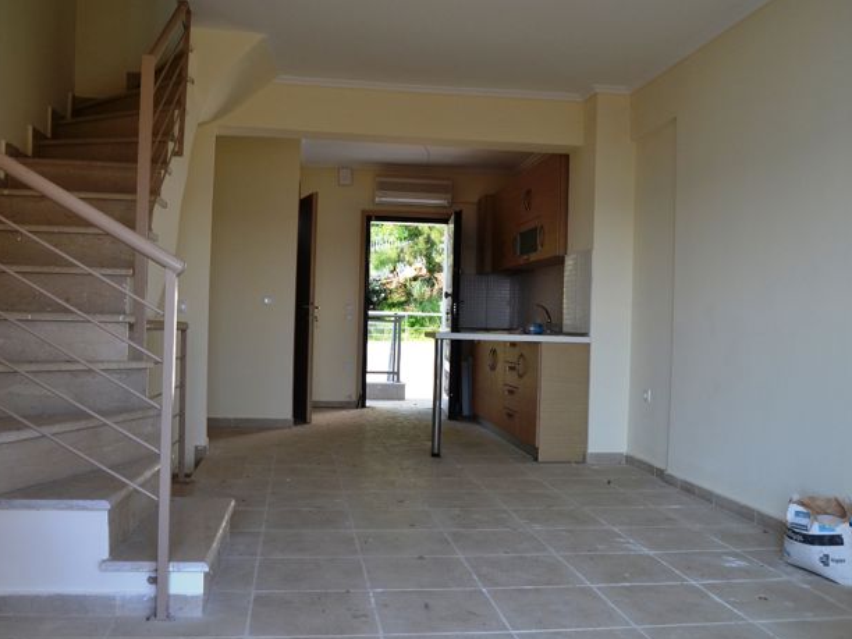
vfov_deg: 44.7
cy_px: 326
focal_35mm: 32
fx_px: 777
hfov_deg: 57.5
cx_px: 410
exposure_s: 1/125
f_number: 5.6
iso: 180
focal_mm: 19
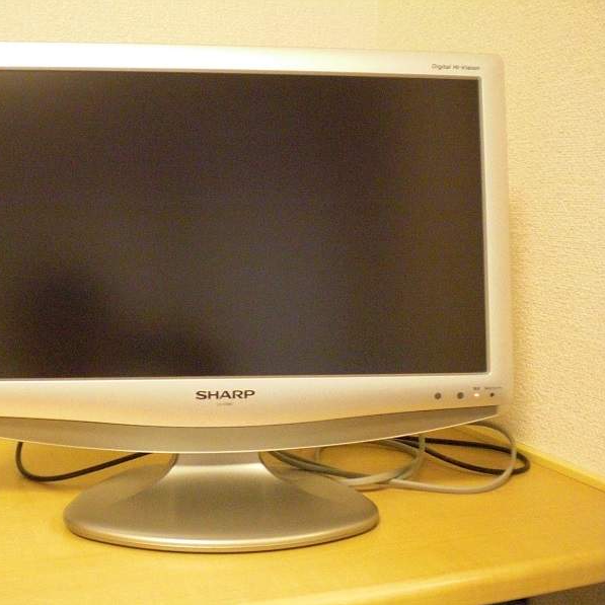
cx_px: 201
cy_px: 303
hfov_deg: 37.1
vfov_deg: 37.6
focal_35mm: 45
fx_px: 890
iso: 800
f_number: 3.1
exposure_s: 1/25
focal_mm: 6.3
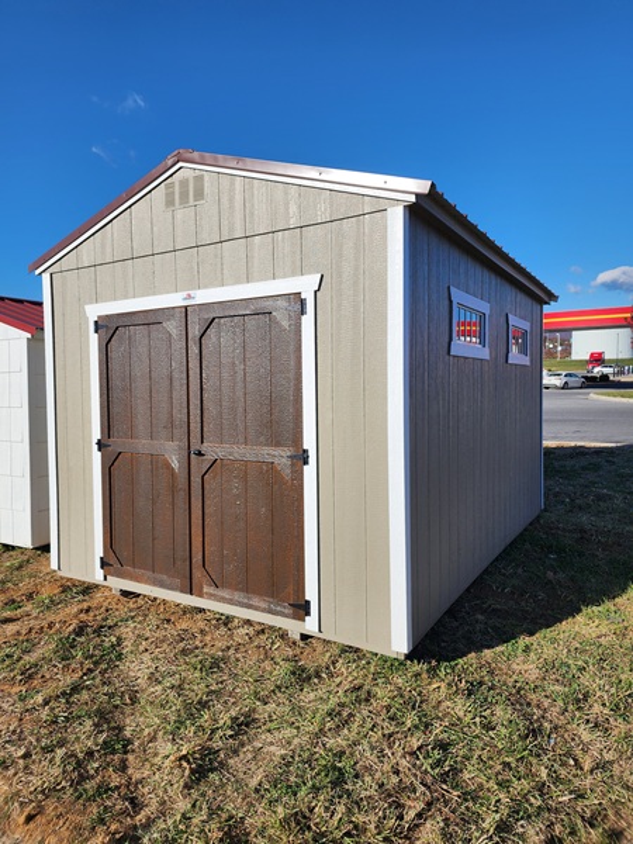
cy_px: 422
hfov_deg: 58.9
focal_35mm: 23
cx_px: 316
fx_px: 561
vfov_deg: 73.9
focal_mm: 6.4
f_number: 1.8
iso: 12
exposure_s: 1/1941
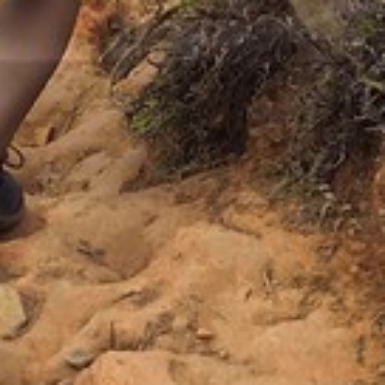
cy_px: -977
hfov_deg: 7.3
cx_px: 28
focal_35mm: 240
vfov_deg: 6.3
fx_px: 3020
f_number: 13
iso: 200
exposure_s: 1/160
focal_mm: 24
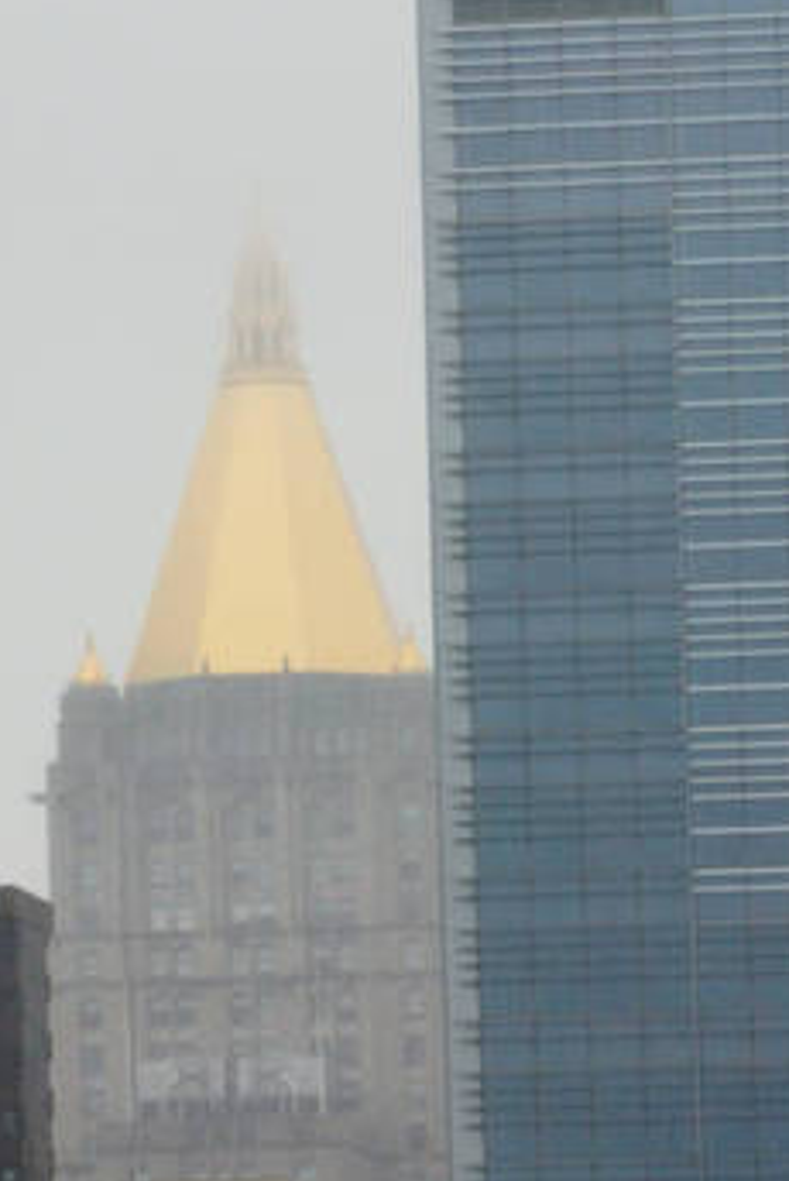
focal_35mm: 610
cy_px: 446
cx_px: 185
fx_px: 20012
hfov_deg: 2.3
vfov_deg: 3.4
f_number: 5.6
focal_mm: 200
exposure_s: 1/500
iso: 500
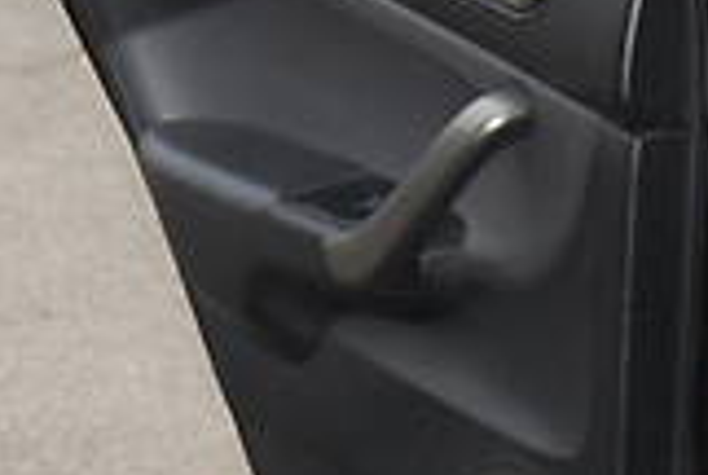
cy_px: 838
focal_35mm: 223
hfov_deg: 9.2
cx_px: 409
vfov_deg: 6.1
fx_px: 4394
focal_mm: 30
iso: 220
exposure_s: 1/60
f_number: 4.2
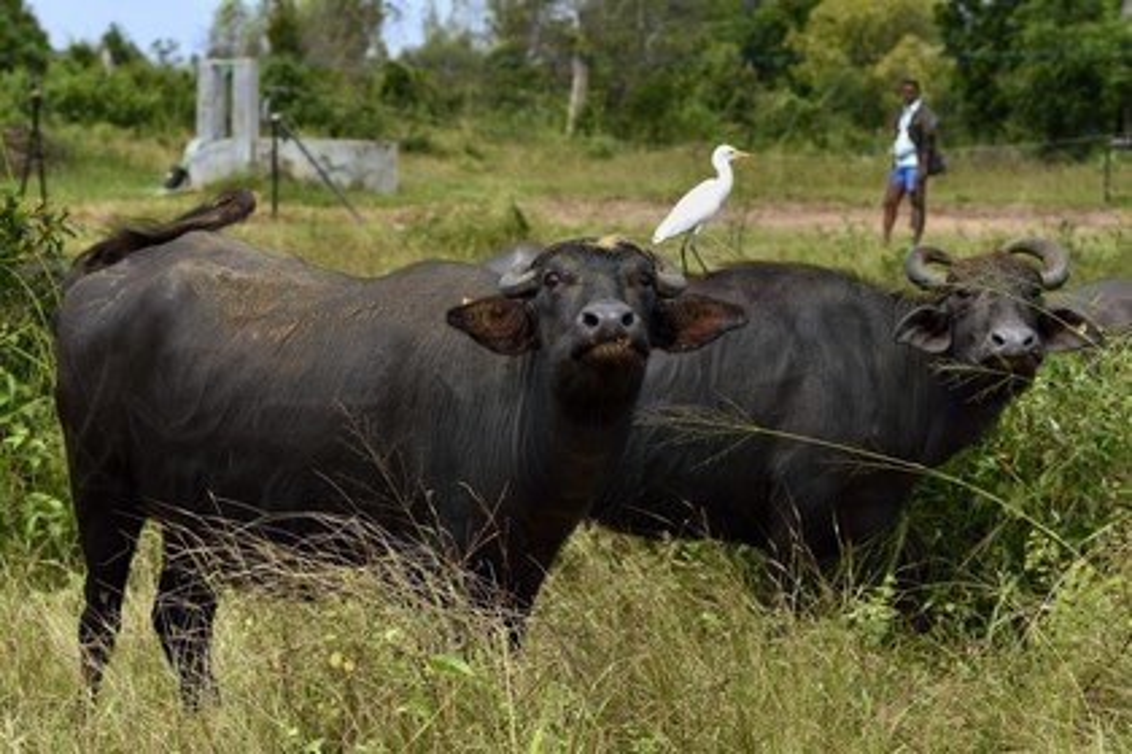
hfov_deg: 13.7
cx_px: 566
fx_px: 4716
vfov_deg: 9.1
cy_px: 377
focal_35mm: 150
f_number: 13
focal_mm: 150
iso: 400
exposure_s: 1/250
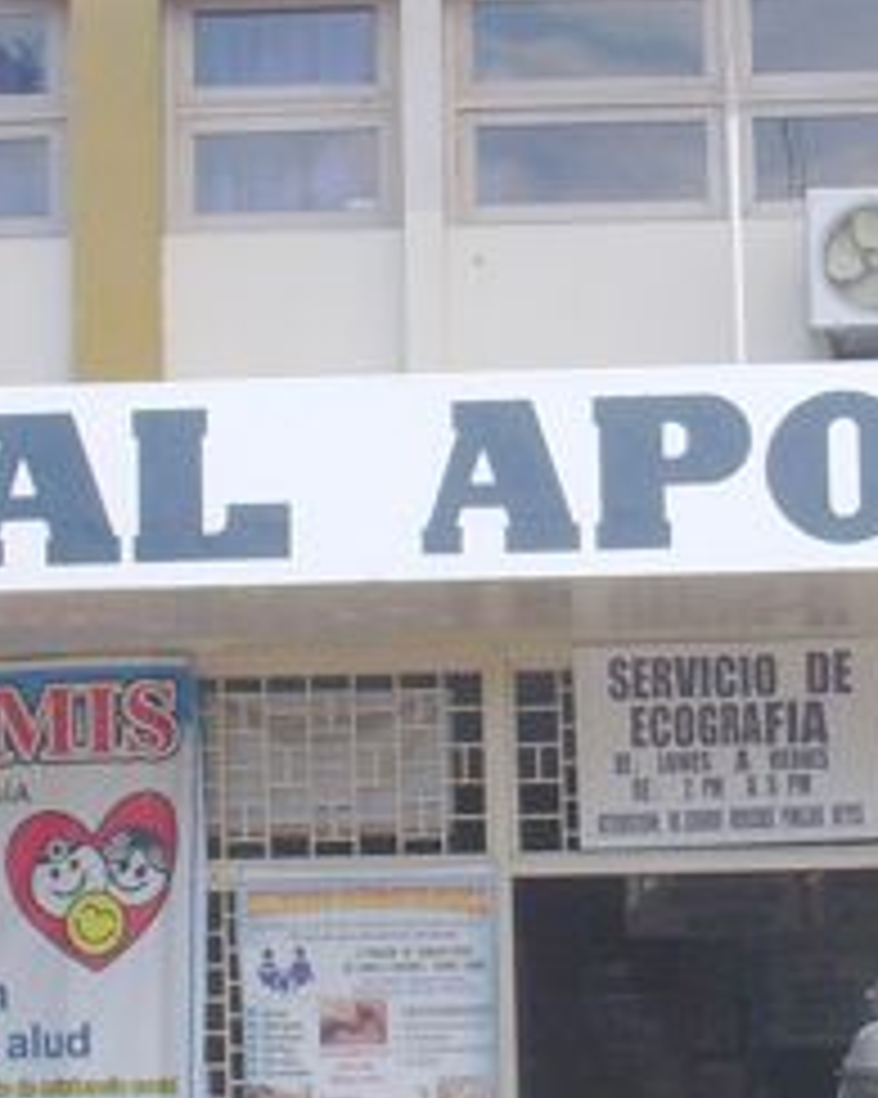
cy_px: 603
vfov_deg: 12.7
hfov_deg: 10.1
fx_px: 4940
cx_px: 626
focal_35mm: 152
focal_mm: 6.3
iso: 100
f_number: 3.3
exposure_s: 1/500
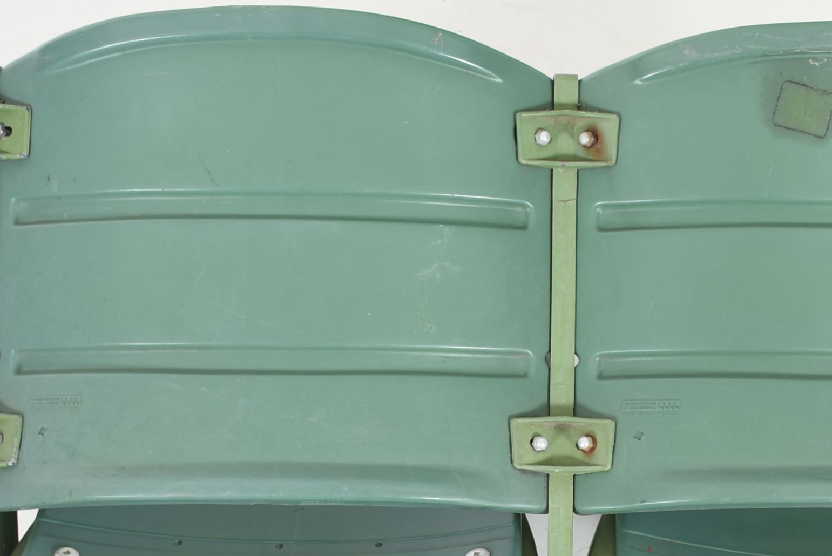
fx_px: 1549
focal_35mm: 67
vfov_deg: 20.0
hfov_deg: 29.8
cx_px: 557
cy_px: 481
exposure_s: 1/125
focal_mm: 23
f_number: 7.1
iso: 200
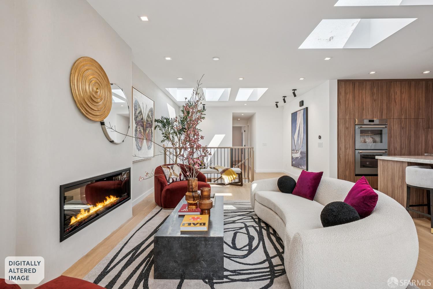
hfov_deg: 90.0
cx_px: 216
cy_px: 144
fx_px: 216
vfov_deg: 67.4
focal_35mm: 18
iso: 640
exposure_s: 1/200
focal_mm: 18
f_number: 8
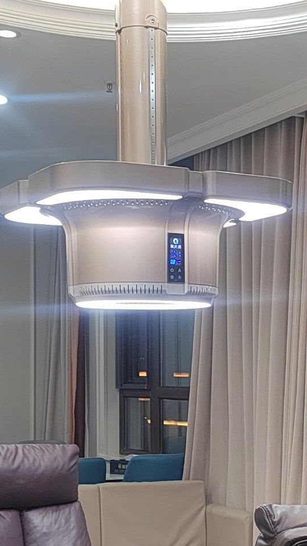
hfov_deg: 16.7
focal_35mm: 72
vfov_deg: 28.8
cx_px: 242
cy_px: 423
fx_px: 1041
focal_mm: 5.52
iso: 403
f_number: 1.9
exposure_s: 1/100
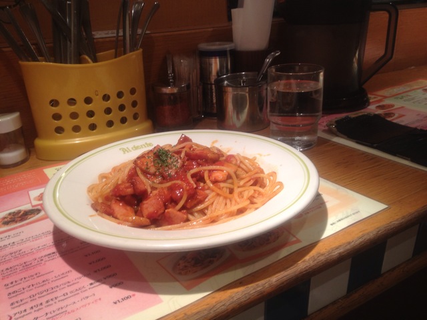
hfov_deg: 52.6
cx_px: 214
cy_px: 160
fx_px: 432
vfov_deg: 40.7
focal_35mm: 35
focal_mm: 4.28
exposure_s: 1/40
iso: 64
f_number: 2.4
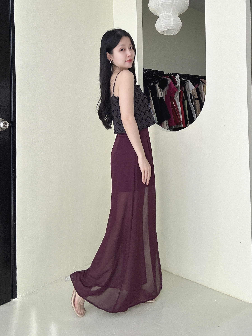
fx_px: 223
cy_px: 168
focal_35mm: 23
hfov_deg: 58.9
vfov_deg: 73.9
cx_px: 126
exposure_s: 1/114
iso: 80
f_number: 1.9
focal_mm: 2.69
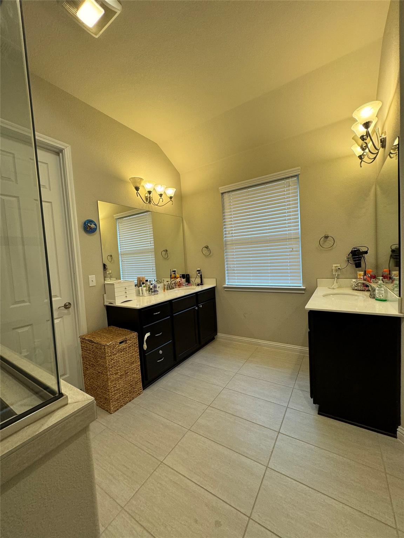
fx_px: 218
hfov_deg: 85.7
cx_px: 202
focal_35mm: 14
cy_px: 269
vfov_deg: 102.1
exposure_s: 1/120
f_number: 2.2
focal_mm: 2.22
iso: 160
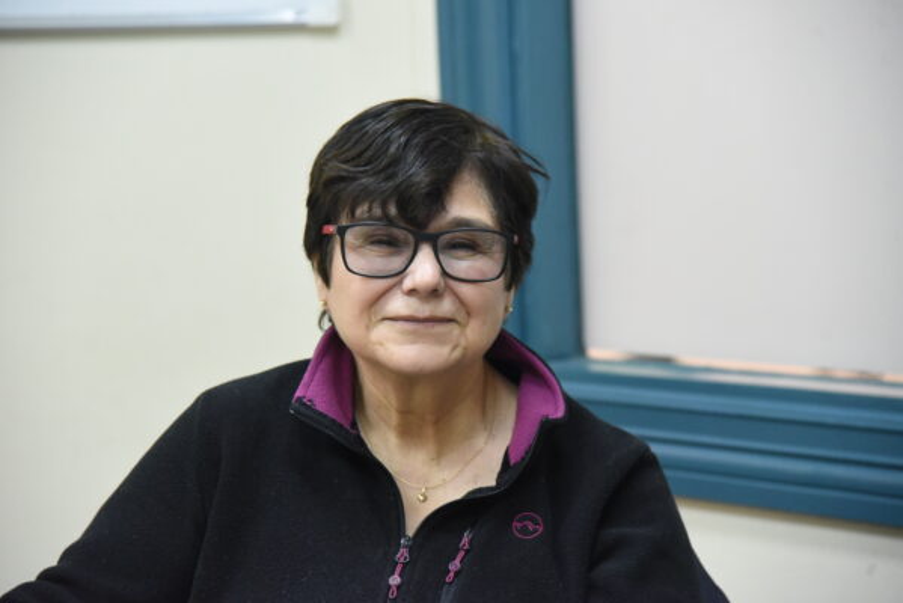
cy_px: 302
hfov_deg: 17.1
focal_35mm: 120
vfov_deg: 11.4
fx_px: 3011
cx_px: 452
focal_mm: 120
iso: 6400
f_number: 4.5
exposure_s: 1/200
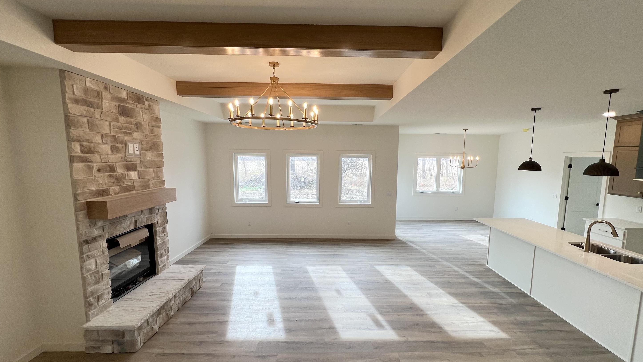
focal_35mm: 15
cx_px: 334
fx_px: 256
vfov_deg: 70.5
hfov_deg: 102.9
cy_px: 190
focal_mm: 1.57
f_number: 1.8
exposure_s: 1/120
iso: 40
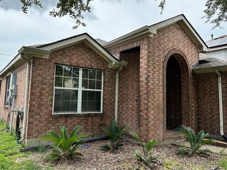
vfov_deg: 51.3
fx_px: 177
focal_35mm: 27
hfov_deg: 65.1
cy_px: 78
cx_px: 100
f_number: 1.78
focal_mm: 6.86
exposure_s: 1/2660
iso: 80
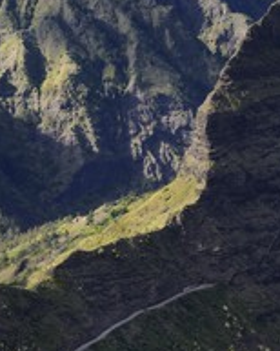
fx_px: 3496
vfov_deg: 5.7
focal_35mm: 337
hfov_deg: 4.6
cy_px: 136
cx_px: 104
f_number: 5
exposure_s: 1/1250
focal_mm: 165
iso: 800
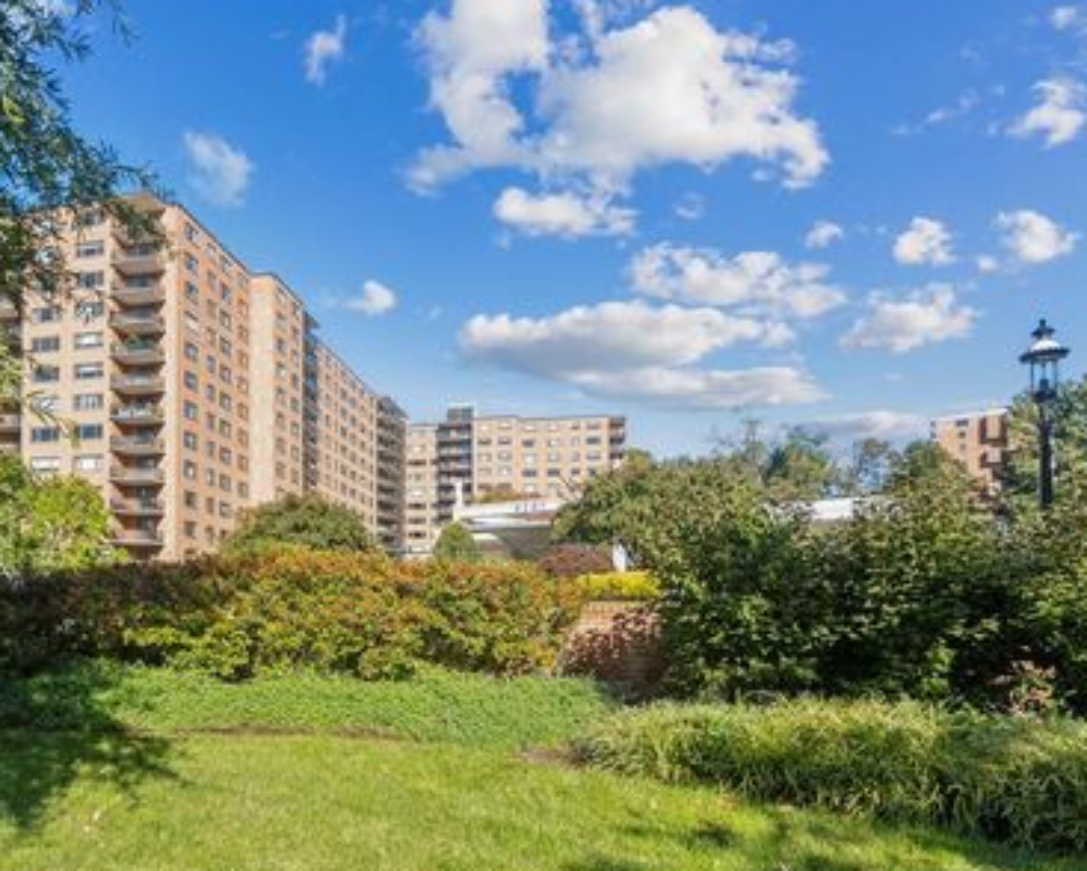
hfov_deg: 71.1
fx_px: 740
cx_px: 394
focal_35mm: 23
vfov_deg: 60.9
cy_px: 413
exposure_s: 1/500
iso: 200
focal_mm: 12
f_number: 4.5
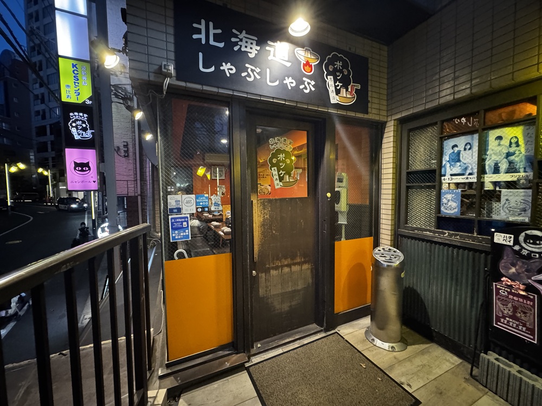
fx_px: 219
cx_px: 271
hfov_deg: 102.1
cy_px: 203
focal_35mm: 14
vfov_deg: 85.7
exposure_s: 1/33
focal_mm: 2.22
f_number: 2.2
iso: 1250
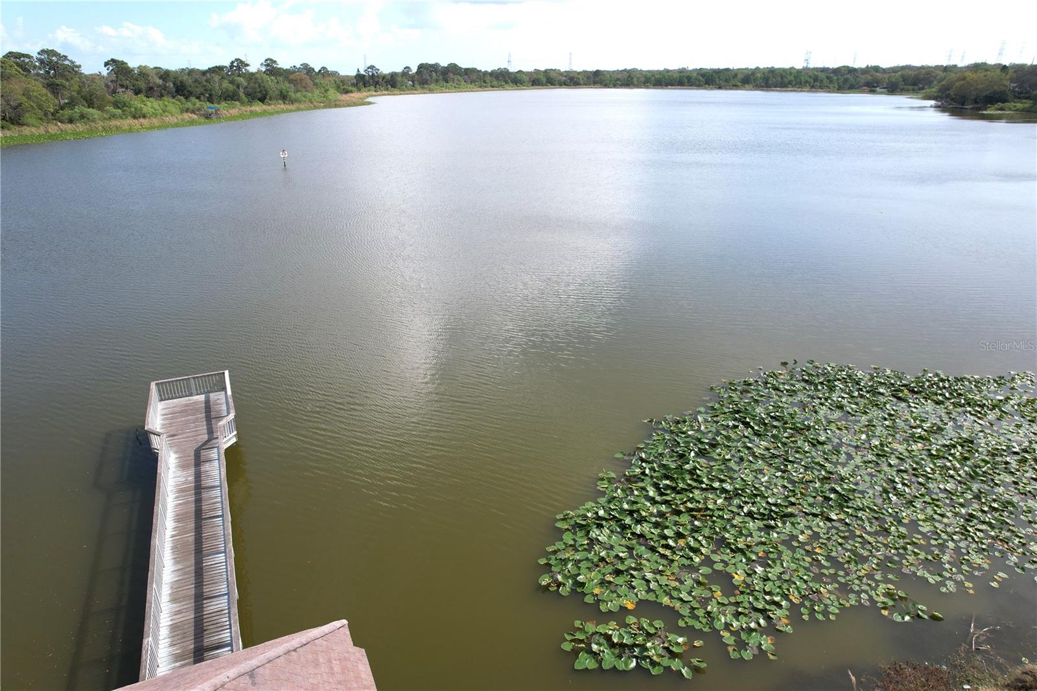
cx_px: 518
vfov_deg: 57.2
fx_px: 634
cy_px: 346
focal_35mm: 22
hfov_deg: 78.6
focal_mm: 8.38
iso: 100
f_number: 2.8
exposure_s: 1/1500
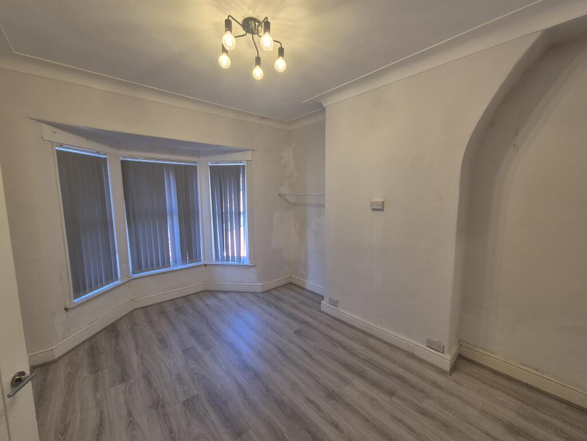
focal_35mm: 13
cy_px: 220
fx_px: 220
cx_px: 294
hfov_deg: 106.2
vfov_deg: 89.9
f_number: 2.2
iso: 100
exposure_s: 1/50
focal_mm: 2.2
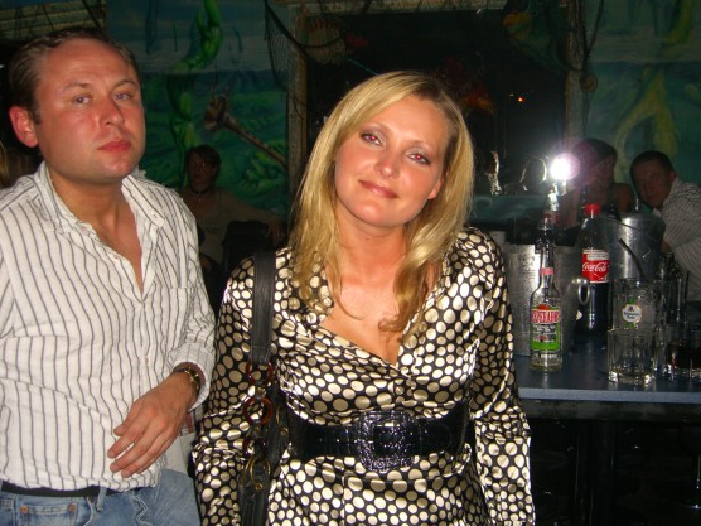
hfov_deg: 45.8
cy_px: 254
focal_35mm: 41
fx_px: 830
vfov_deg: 35.1
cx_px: 372
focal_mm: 7.9
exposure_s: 1/60
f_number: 2.8
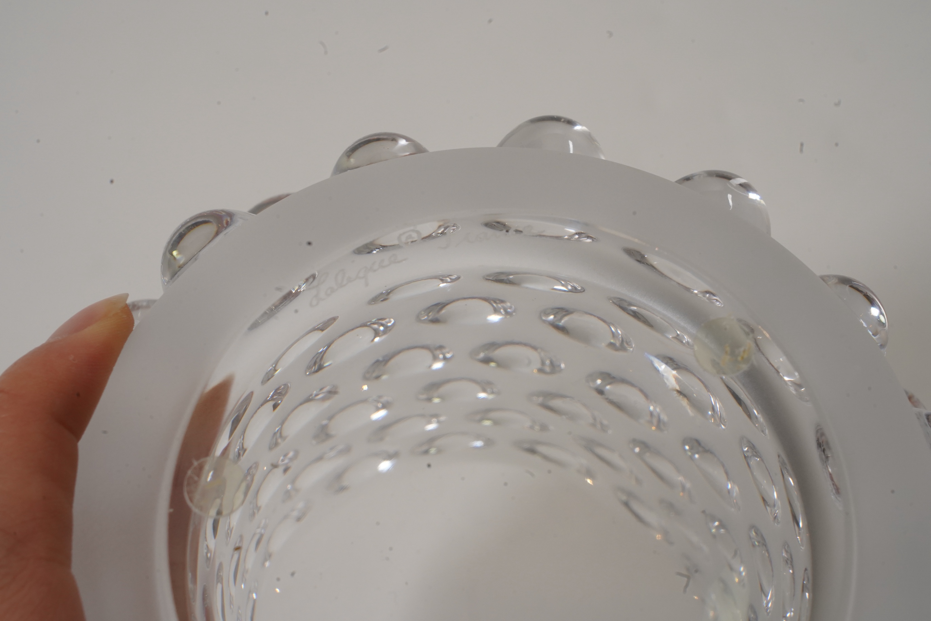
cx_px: 466
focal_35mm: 105
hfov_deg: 19.5
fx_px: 2715
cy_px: 310
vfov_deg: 13.0
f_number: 20
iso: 1250
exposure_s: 1/125
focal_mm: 105
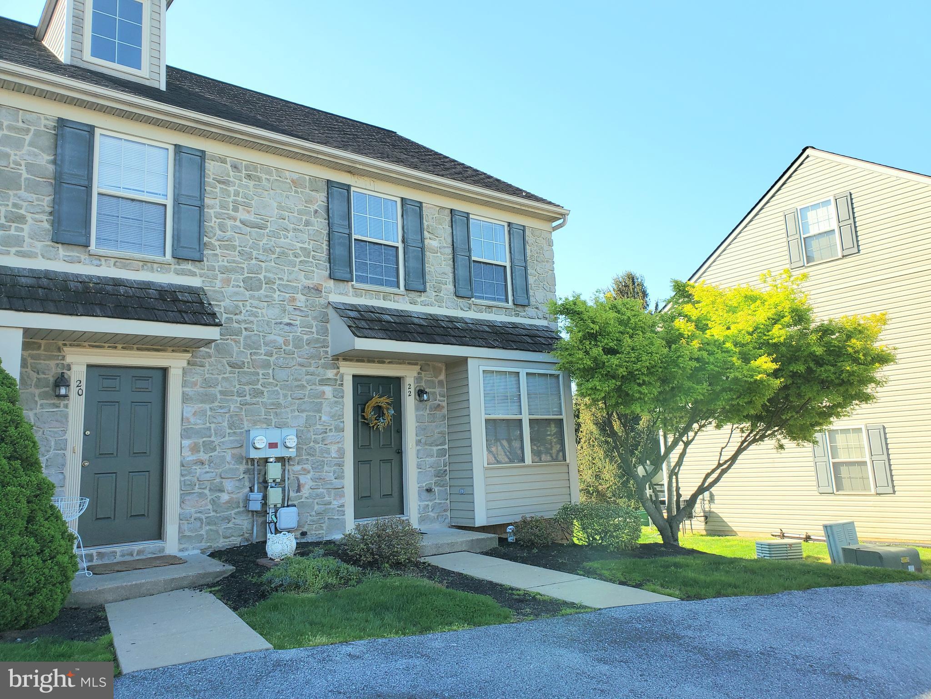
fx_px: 699
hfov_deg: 67.3
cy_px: 350
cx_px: 466
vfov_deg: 53.1
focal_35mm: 26
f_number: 2.4
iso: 50
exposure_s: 1/714
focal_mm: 4.3
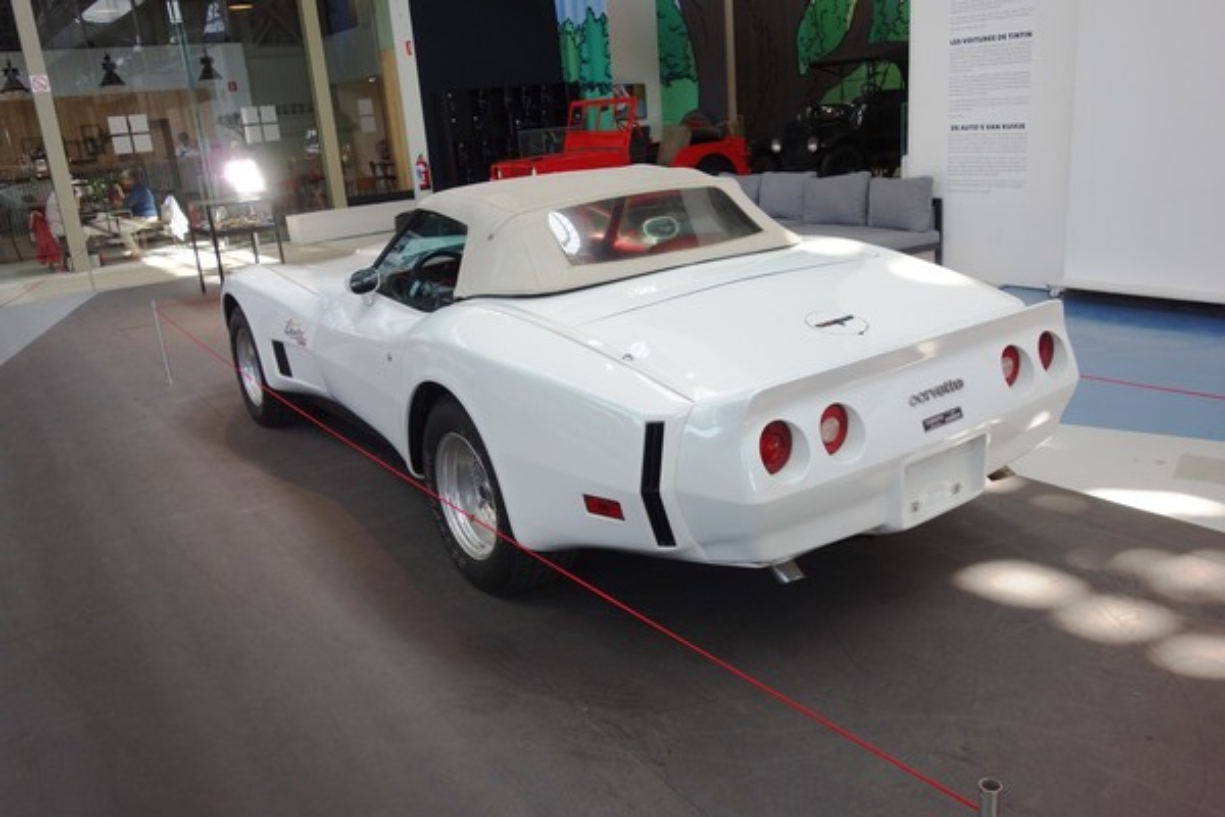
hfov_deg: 65.5
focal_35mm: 28
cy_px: 408
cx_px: 612
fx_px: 953
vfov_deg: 46.4
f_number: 2.8
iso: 125
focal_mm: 10.4
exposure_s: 1/100
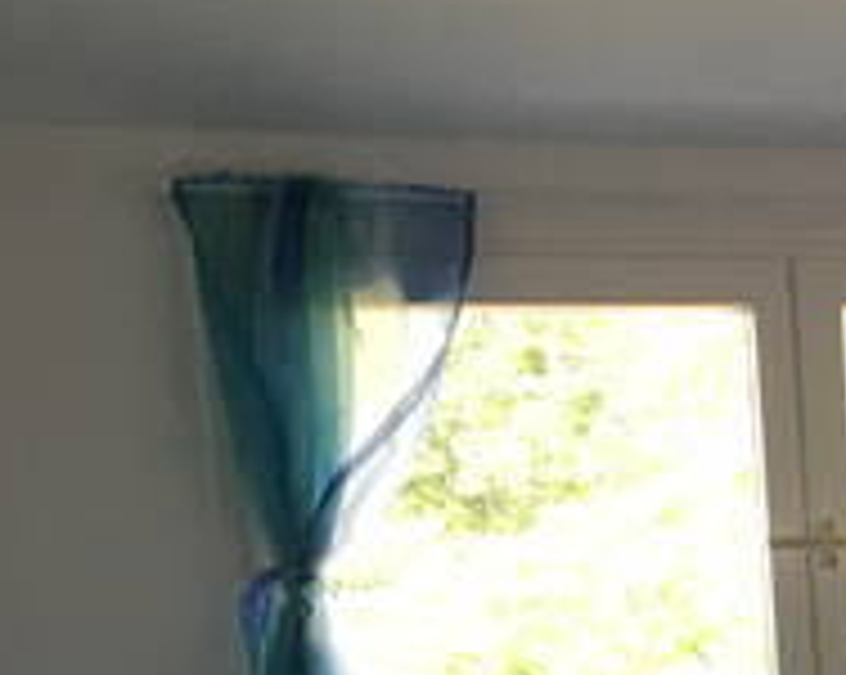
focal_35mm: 119
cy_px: 1048
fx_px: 2976
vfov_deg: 12.3
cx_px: 1359
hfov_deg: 14.8
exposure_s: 1/33
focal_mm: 4.15
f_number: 2.2
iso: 32
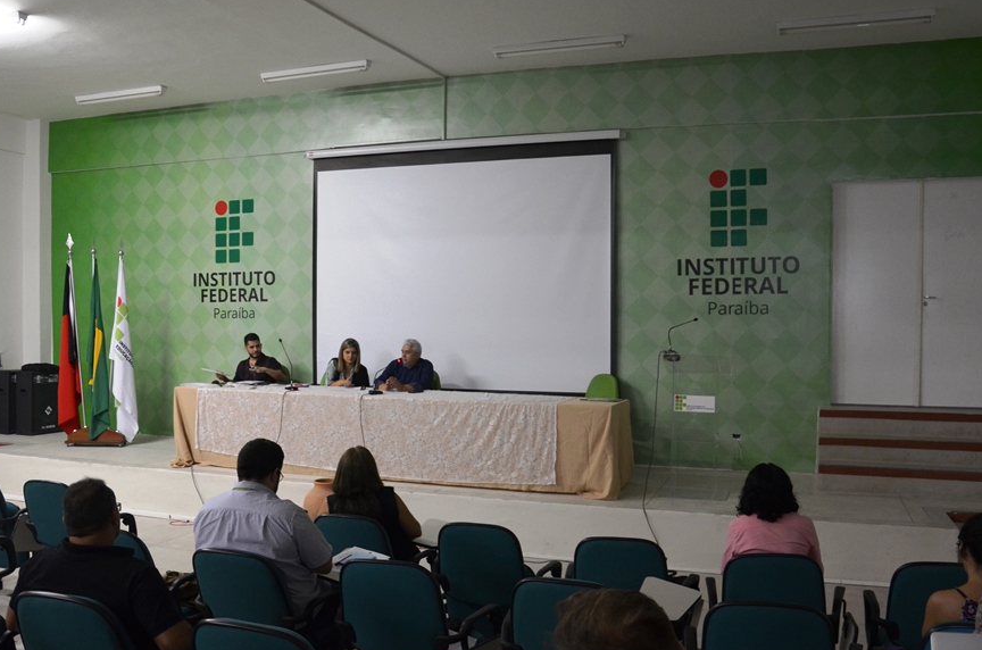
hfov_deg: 58.8
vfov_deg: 40.9
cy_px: 336
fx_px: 871
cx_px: 457
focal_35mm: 32
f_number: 3.5
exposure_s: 1/30
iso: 1000
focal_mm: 18
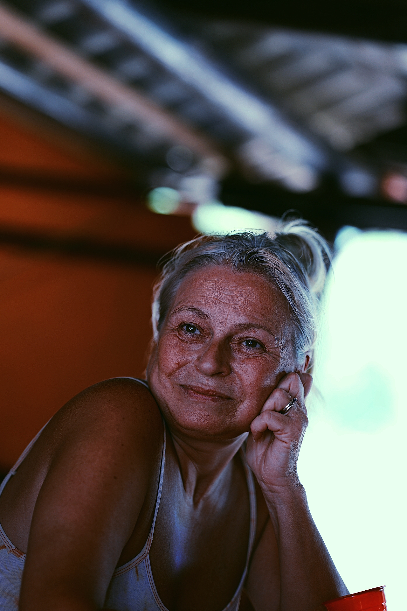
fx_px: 1441
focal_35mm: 85
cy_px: 306
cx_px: 204
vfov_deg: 23.9
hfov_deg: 16.1
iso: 200
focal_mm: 85
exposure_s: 1/100
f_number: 1.8
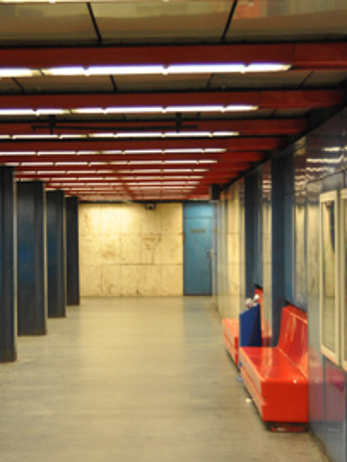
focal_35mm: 93
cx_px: 99
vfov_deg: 21.0
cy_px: 245
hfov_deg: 15.9
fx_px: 1242
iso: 800
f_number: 2.8
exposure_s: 1/30
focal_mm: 29
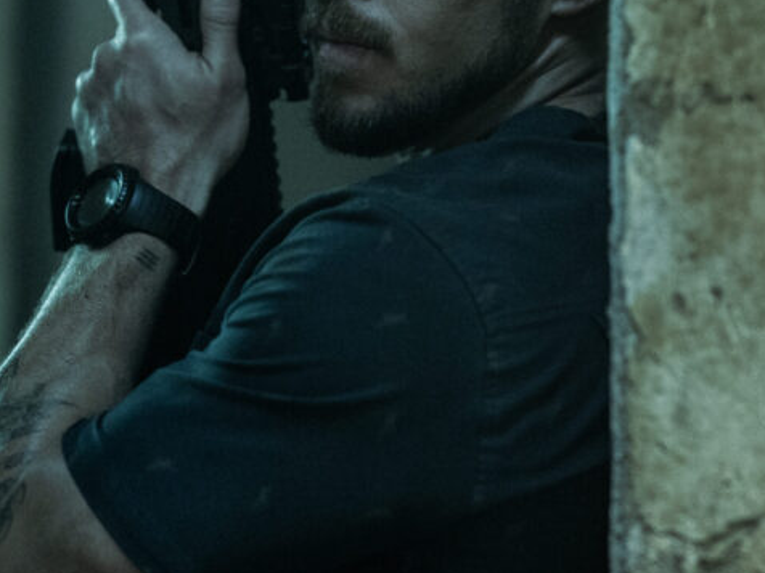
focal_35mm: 206
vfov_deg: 7.2
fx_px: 4553
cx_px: 641
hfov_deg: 9.6
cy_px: 172
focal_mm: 85
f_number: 1.4
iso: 4000
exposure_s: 1/160
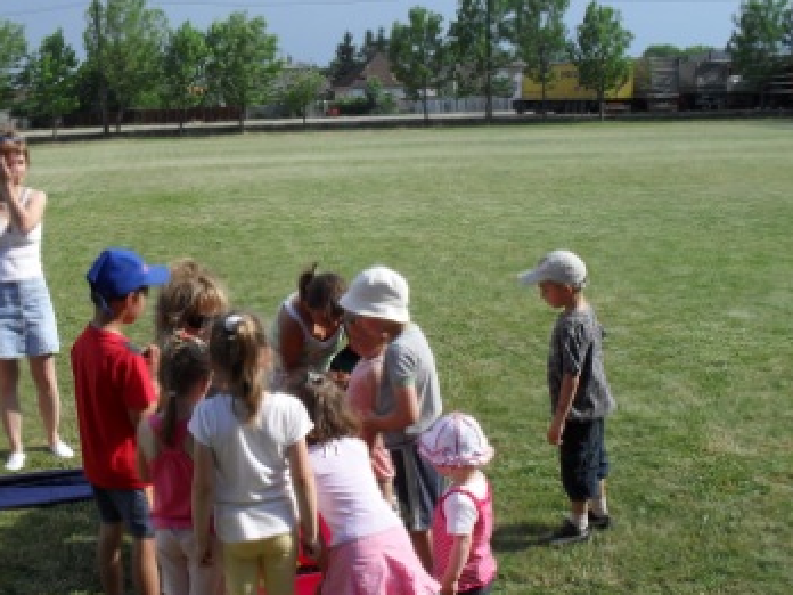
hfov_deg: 41.9
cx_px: 326
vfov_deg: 32.1
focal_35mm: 45
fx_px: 1031
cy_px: 342
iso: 100
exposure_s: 1/180
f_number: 8.4
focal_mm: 6.3
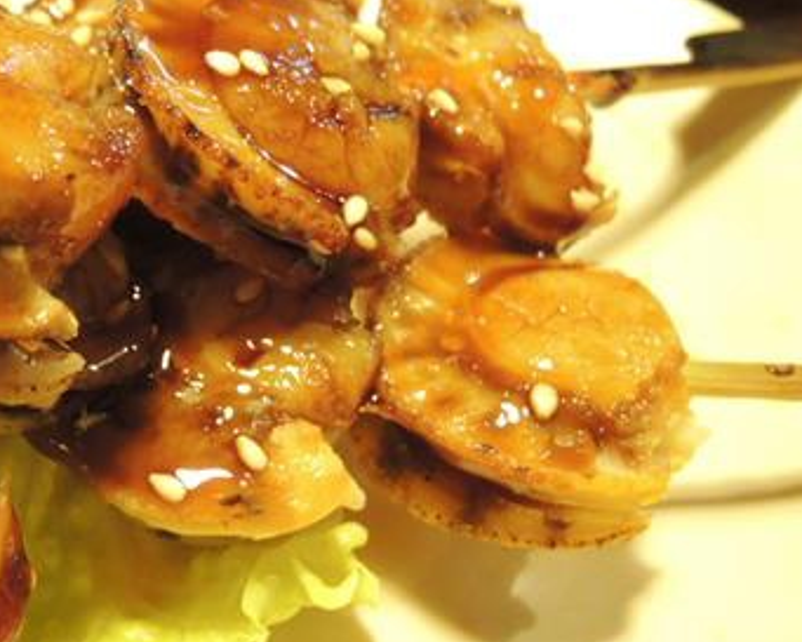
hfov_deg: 39.1
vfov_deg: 34.2
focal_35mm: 44
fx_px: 1045
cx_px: 87
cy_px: 315
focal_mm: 4.3
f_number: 2
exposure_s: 1/6
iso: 800
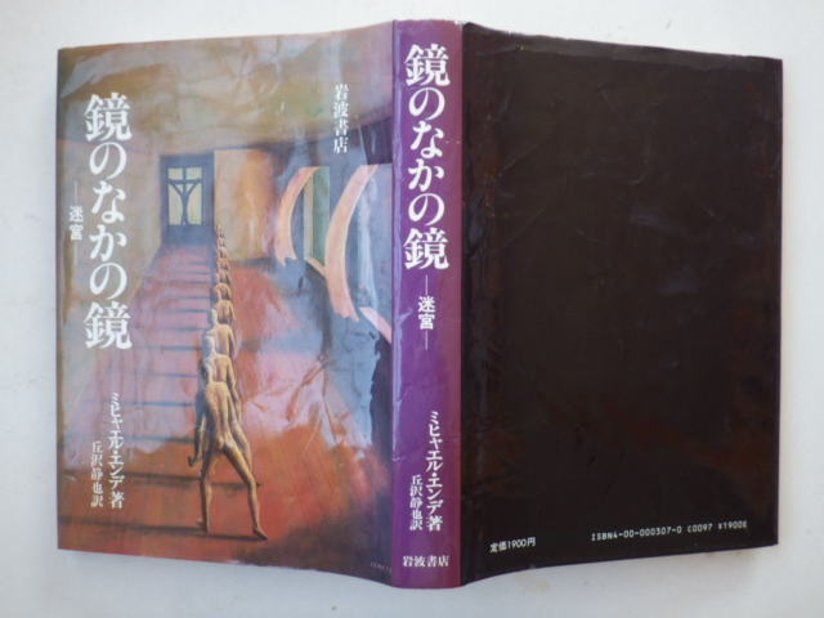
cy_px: 309
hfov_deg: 63.4
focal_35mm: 28
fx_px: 667
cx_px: 412
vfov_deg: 49.7
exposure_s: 1/45
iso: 200
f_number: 3.5
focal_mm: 5
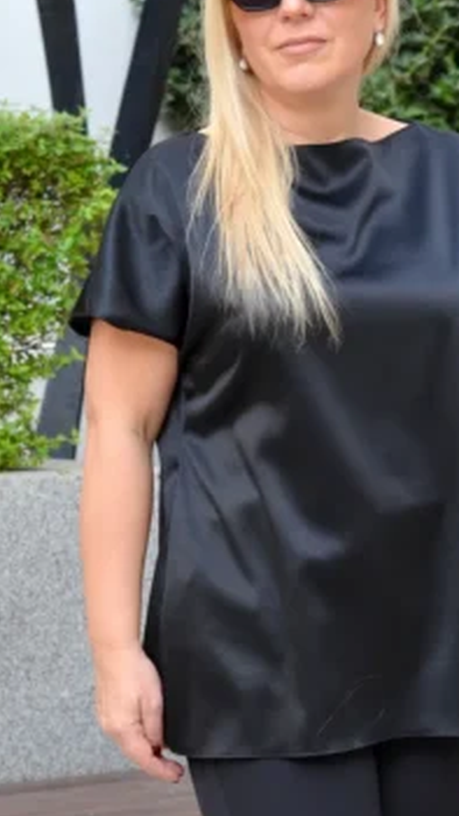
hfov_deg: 12.0
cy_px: 357
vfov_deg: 21.1
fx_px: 2184
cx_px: 340
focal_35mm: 101
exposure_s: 1/125
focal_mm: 50
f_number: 5.6
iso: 400
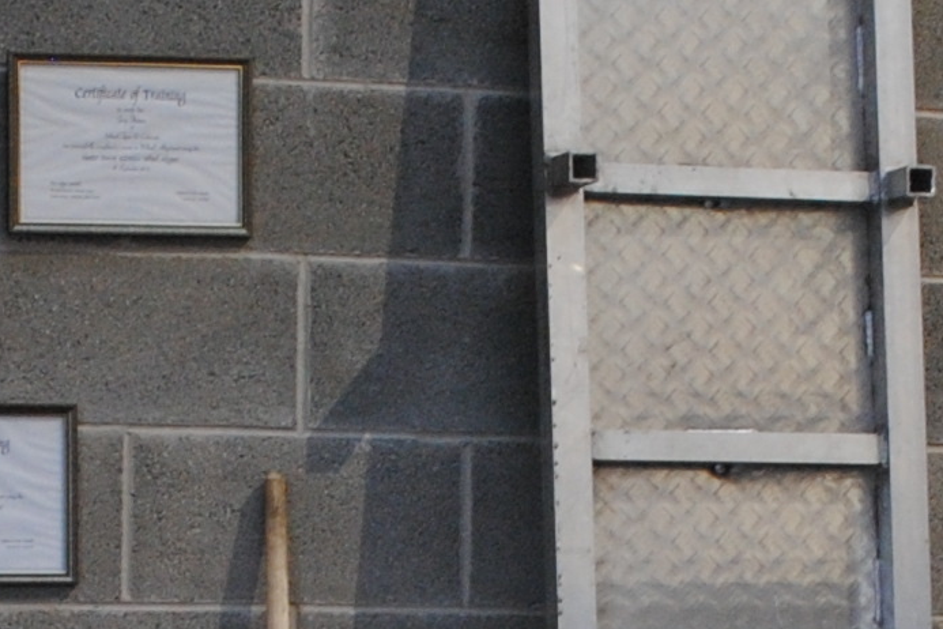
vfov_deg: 8.9
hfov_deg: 13.6
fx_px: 3955
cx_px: 401
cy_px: 860
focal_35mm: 151
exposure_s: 1/20
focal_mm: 18
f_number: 4.5
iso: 400
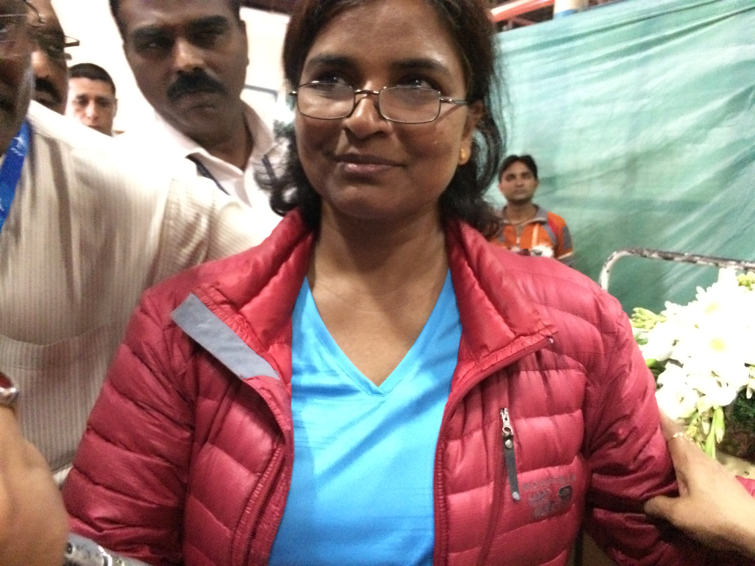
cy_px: 283
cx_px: 378
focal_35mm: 29
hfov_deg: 61.7
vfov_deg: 48.2
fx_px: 633
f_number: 2.2
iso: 640
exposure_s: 1/15
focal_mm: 4.15
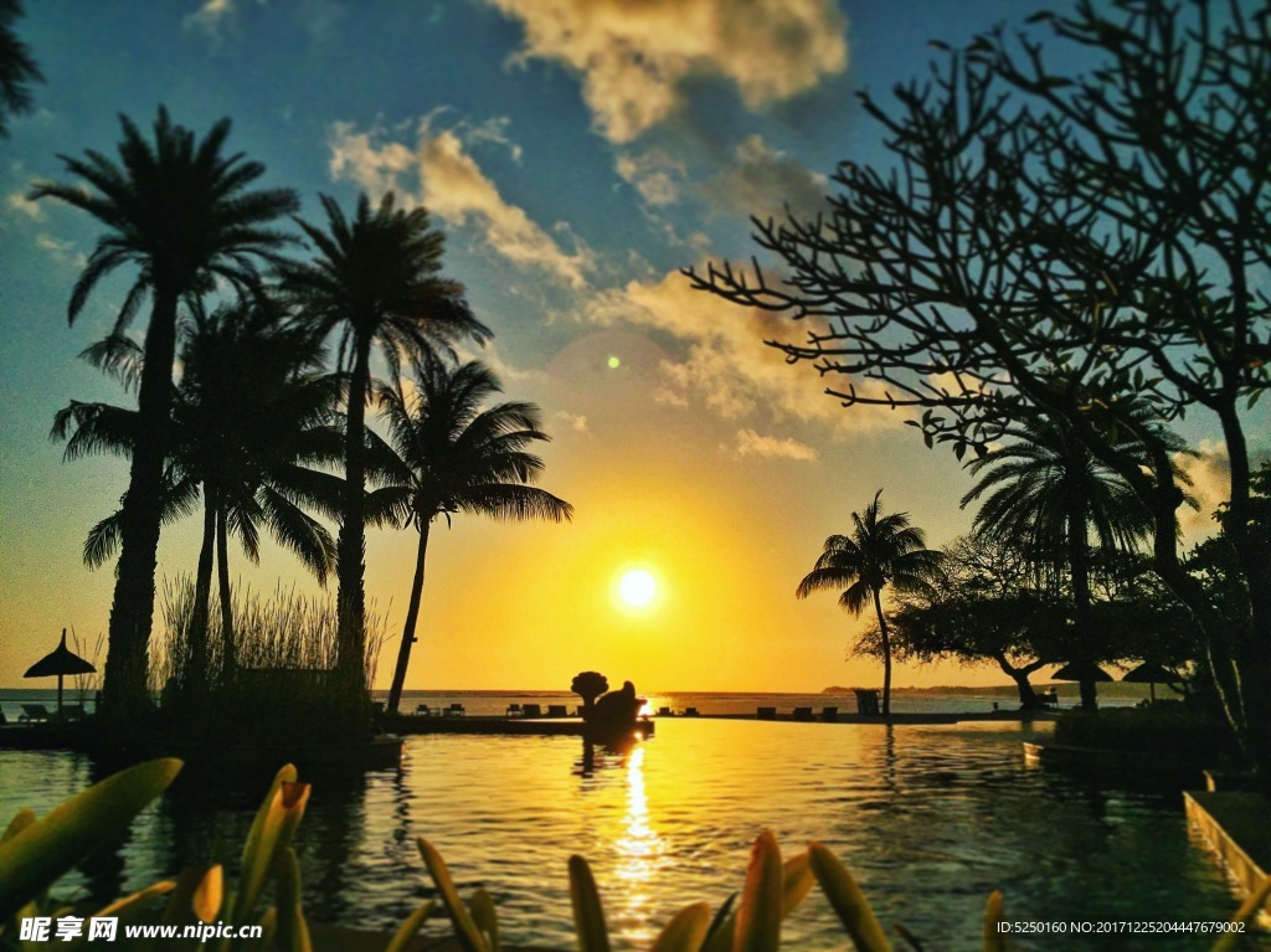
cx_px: 636
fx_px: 1064
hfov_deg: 61.7
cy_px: 476
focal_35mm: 29
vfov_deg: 48.2
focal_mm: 4.15
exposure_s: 1/40000
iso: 50
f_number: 2.2
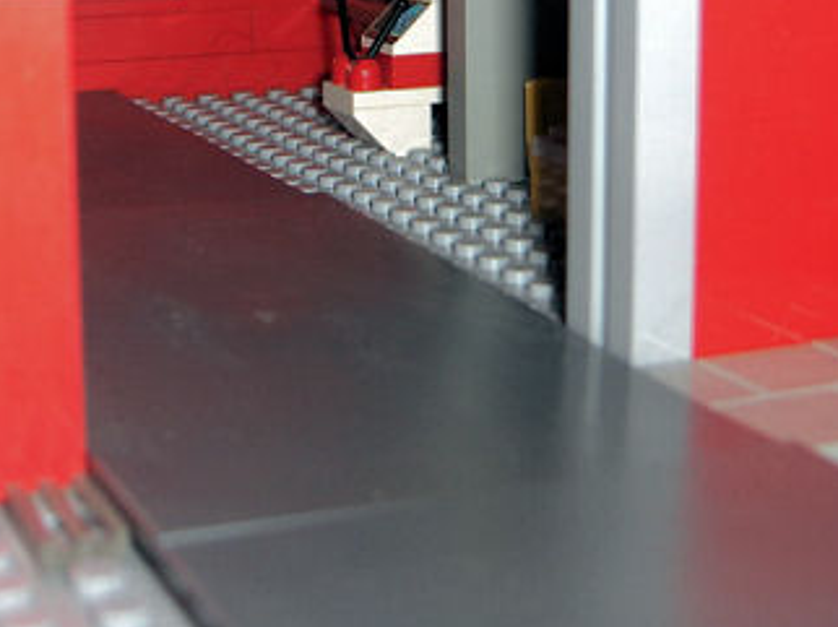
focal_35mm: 76
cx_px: 462
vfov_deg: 19.0
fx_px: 1838
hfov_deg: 25.7
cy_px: 60
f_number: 4.8
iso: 100
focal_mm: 8
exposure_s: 1/60
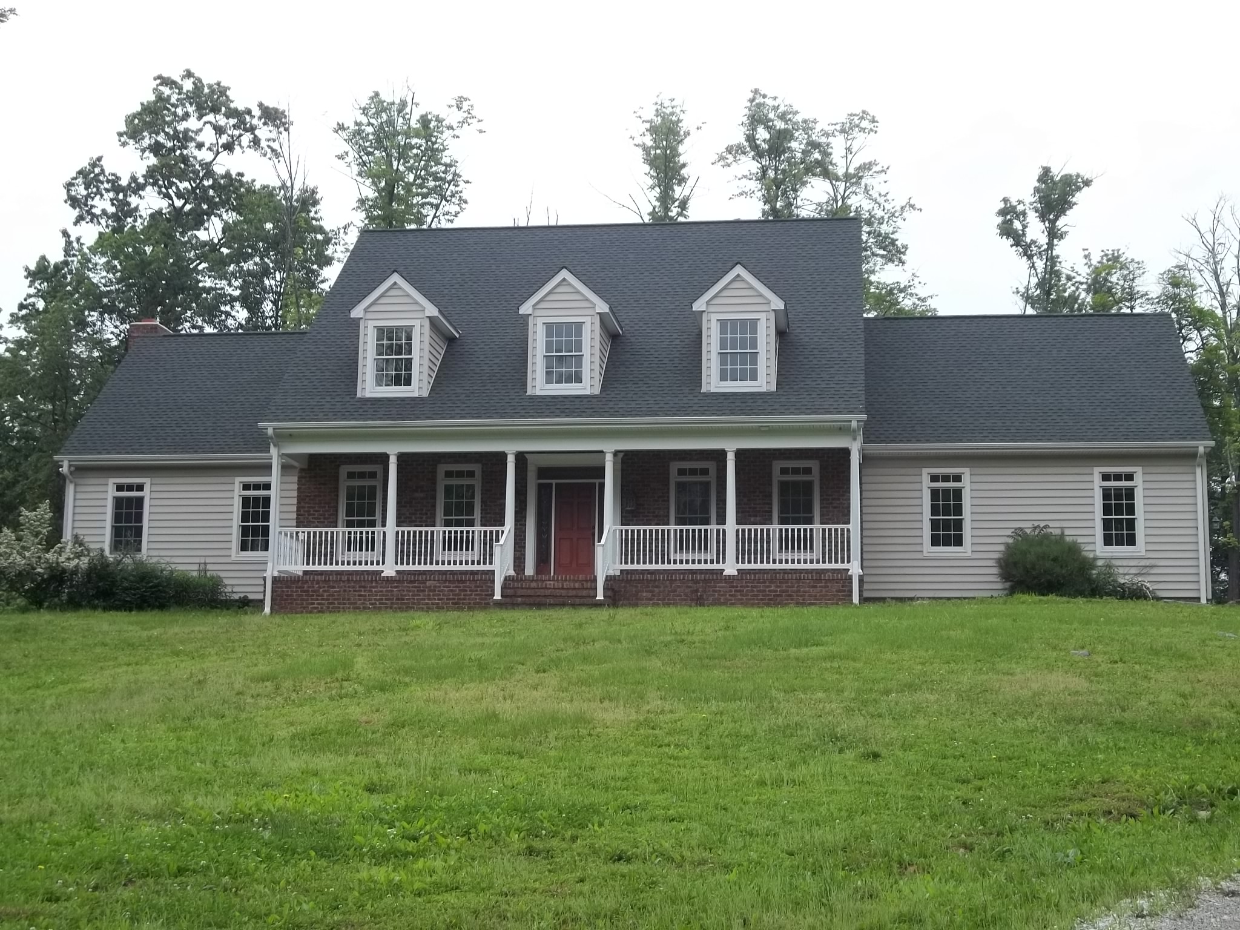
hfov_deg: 38.9
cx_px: 620
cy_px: 465
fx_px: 1755
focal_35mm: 49
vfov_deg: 29.7
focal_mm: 8.8
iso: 64
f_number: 3.6
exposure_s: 1/80
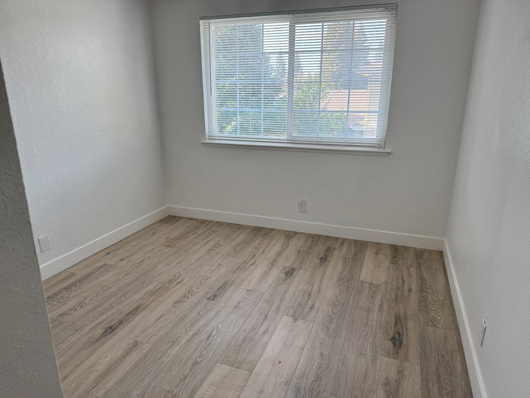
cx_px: 265
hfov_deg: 71.6
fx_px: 367
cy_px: 199
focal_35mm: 24
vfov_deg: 56.8
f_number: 1.78
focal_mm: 6.76
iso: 100
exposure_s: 1/150
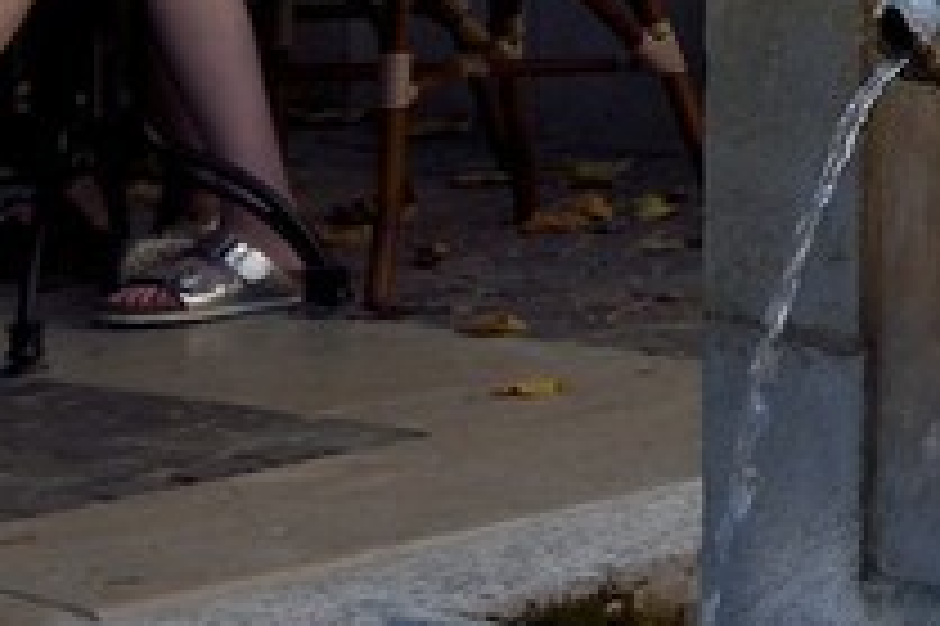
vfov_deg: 4.9
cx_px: 2986
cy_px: -874
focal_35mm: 275
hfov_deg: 6.7
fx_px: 7175
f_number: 13
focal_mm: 36
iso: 200
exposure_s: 1/125
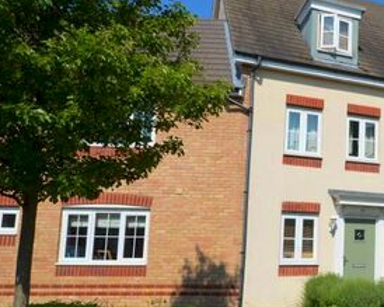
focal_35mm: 43
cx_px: 391
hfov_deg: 37.9
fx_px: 489
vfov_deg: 34.8
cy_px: 184
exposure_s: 1/320
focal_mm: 12
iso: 100
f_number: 9
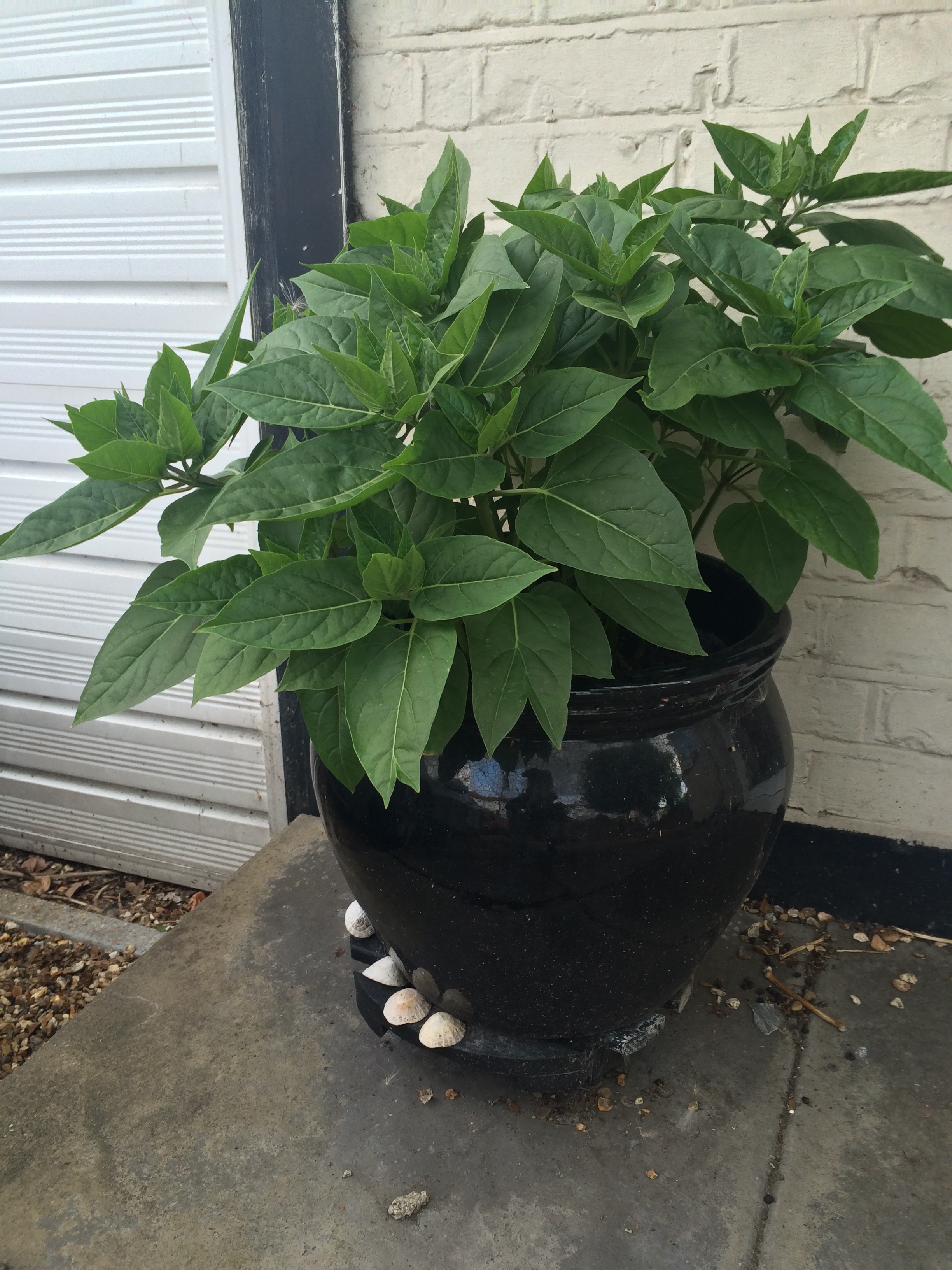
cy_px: 635
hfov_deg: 48.2
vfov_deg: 61.7
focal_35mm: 29
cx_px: 476
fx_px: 1063
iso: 32
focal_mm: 4.15
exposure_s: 1/60
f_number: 2.2
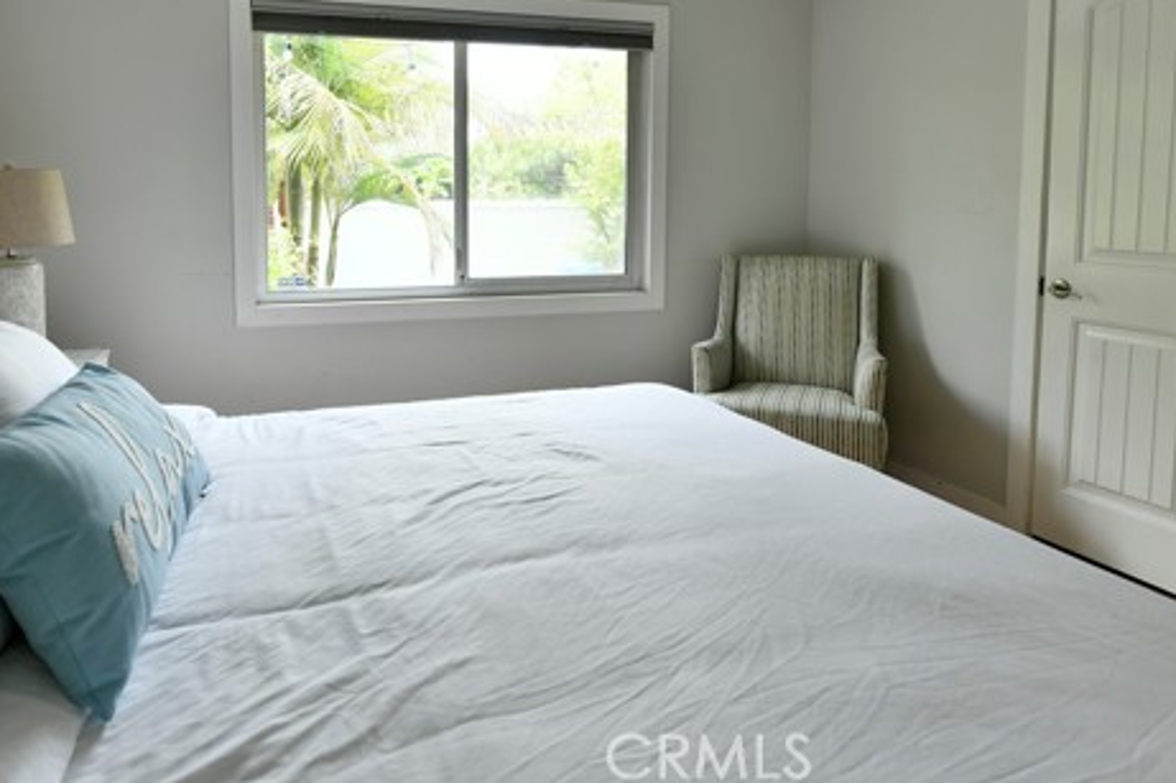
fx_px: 816
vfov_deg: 50.2
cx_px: 464
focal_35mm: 25
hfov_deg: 70.7
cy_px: 249
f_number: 6.3
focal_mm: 18
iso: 100
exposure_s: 1/25
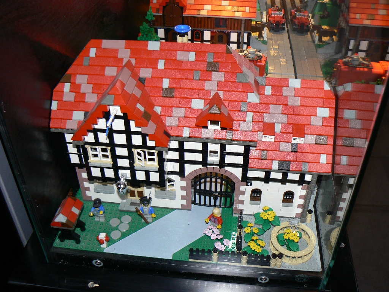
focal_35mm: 36
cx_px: 194
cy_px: 146
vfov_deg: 39.7
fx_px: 405
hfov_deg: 51.4
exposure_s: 1/30
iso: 100
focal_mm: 6
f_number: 2.8
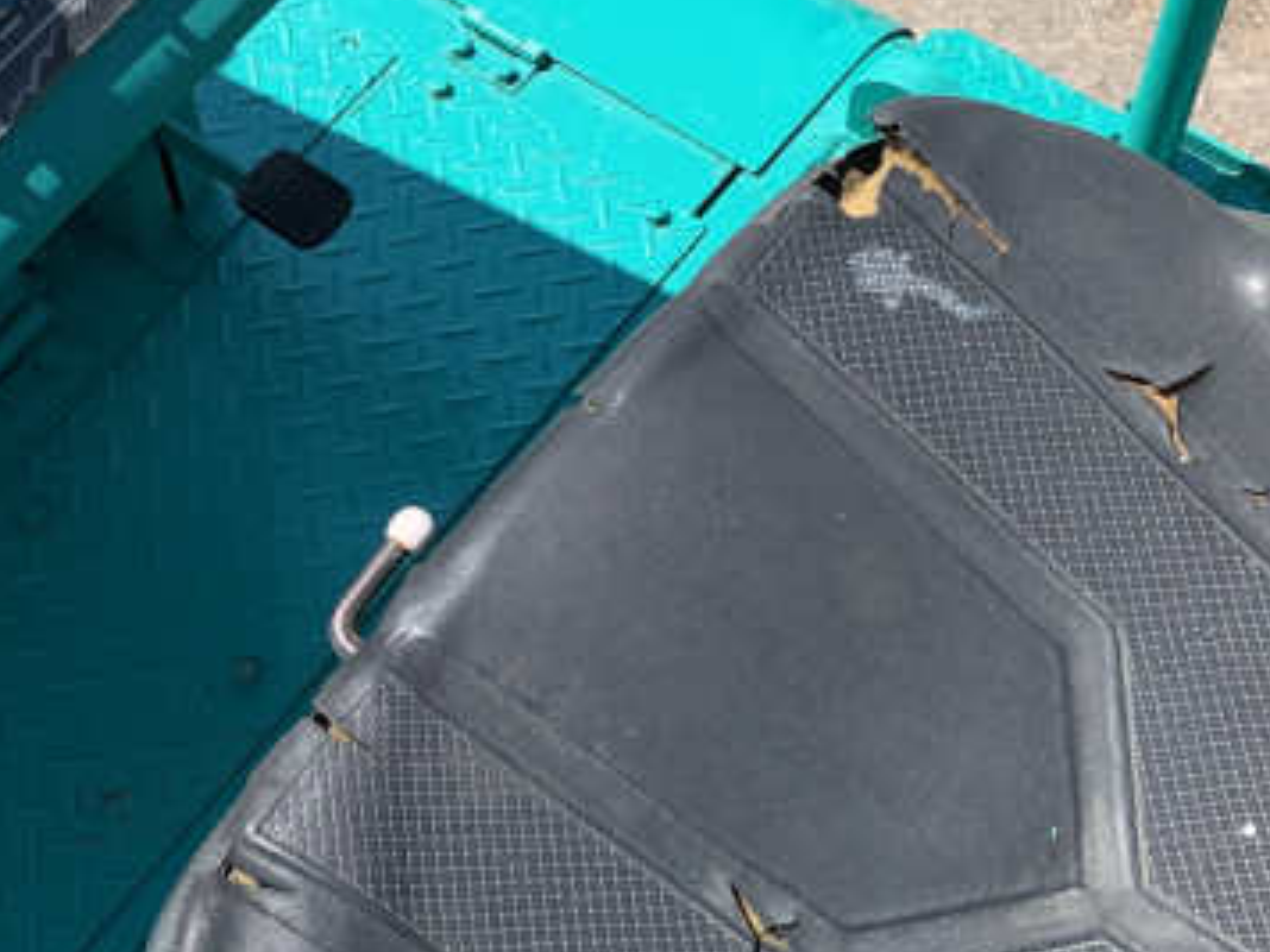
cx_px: 232
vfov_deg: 20.1
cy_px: 339
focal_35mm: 73
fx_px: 2678
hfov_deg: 26.1
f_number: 1.8
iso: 25
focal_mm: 4.25
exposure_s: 1/1916
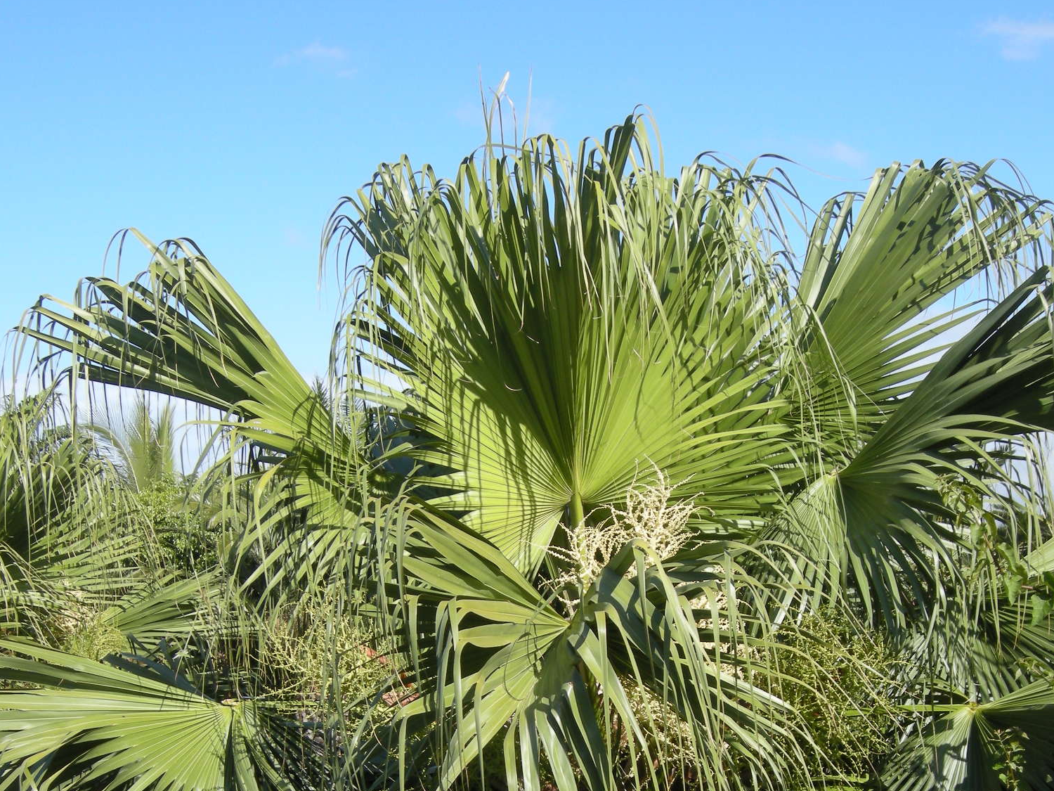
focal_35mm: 56
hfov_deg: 34.3
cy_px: 760
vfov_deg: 25.1
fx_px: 1705
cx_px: 540
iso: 64
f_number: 5.4
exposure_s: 1/193
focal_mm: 7.5
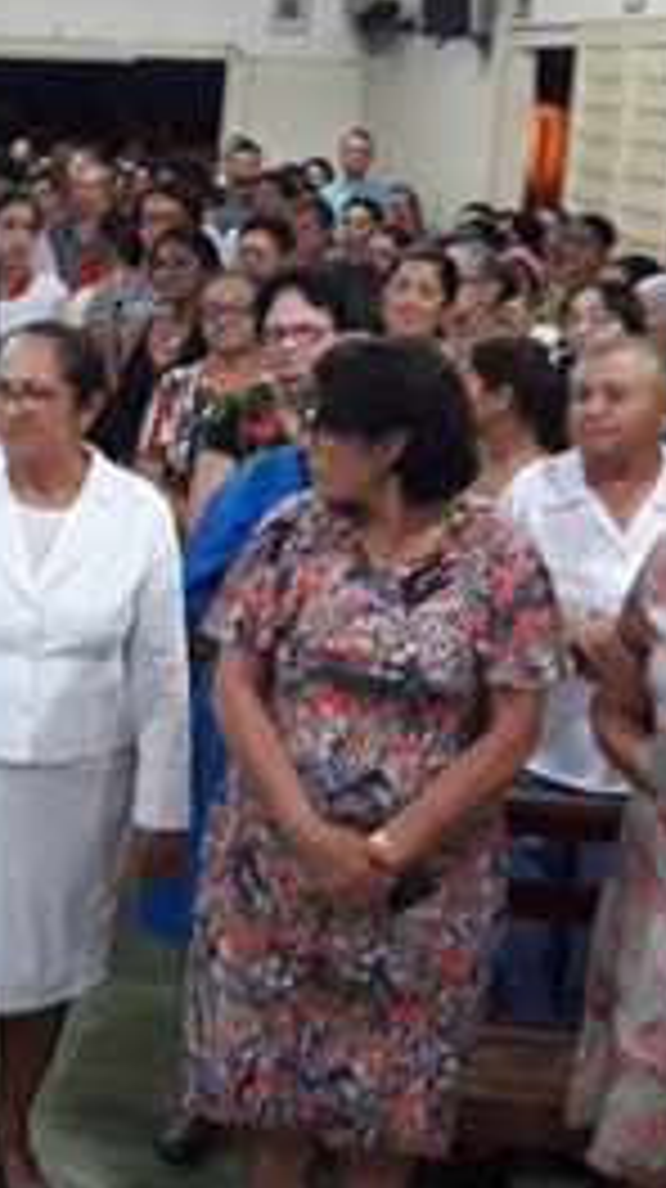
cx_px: -207
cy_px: 518
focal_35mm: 74
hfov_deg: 15.5
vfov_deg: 28.6
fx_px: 2329
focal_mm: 3.7
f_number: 1.9
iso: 320
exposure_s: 1/24
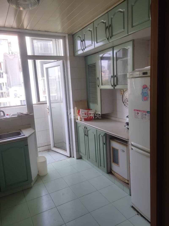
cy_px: 113
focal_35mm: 30
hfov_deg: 46.8
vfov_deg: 60.0
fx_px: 195
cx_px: 84
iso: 50
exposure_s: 1/217
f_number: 1.79
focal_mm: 4.35
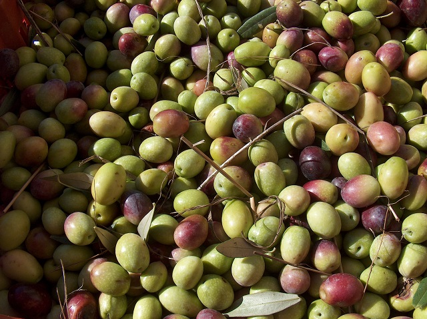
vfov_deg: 38.6
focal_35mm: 37
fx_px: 456
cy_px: 160
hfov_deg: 50.2
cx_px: 214
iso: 100
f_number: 6.7
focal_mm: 7.6
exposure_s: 1/375
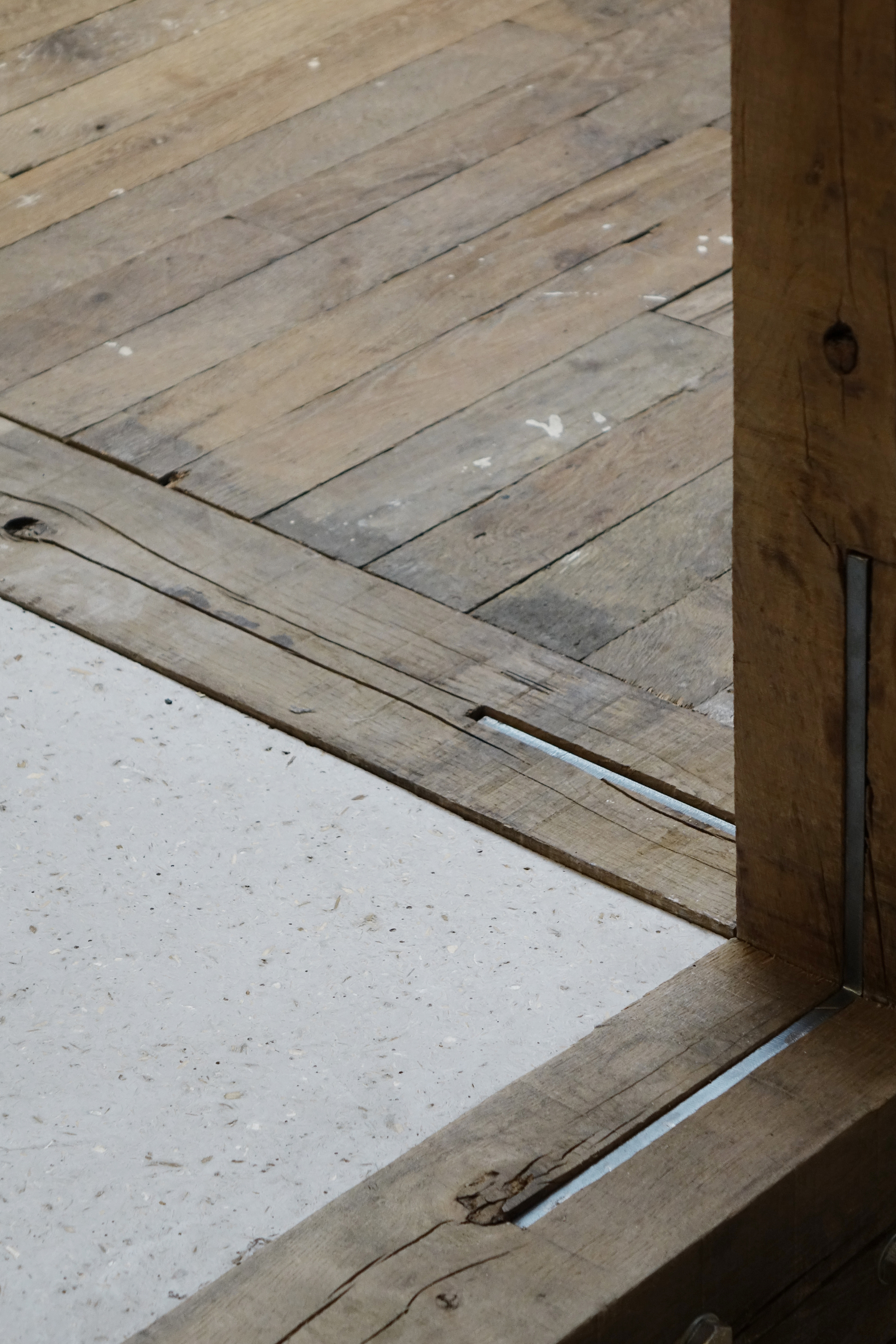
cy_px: 646
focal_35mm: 111
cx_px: 449
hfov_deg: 12.3
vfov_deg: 18.4
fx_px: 4144
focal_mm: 37.54
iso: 500
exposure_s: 1/125
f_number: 2.8
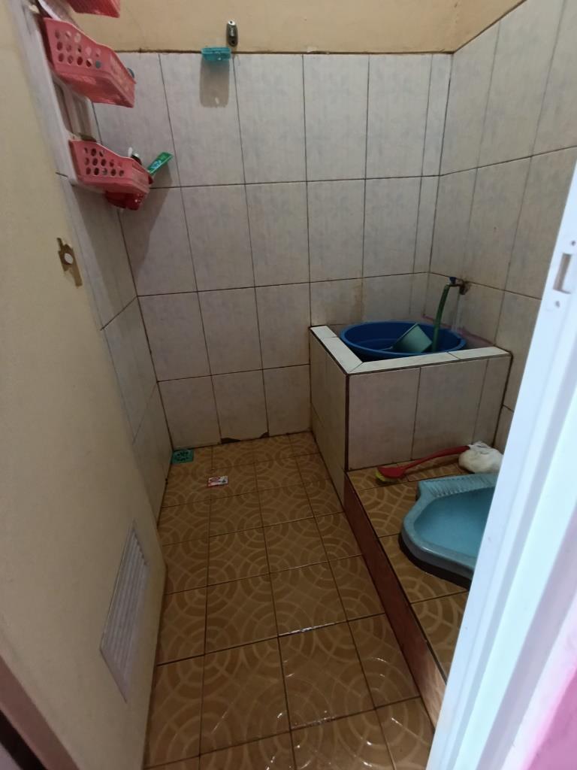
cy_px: 385
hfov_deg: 78.1
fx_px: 356
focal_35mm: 16
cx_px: 288
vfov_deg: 94.5
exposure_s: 1/33.3
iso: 500
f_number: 2.2
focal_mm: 1.65
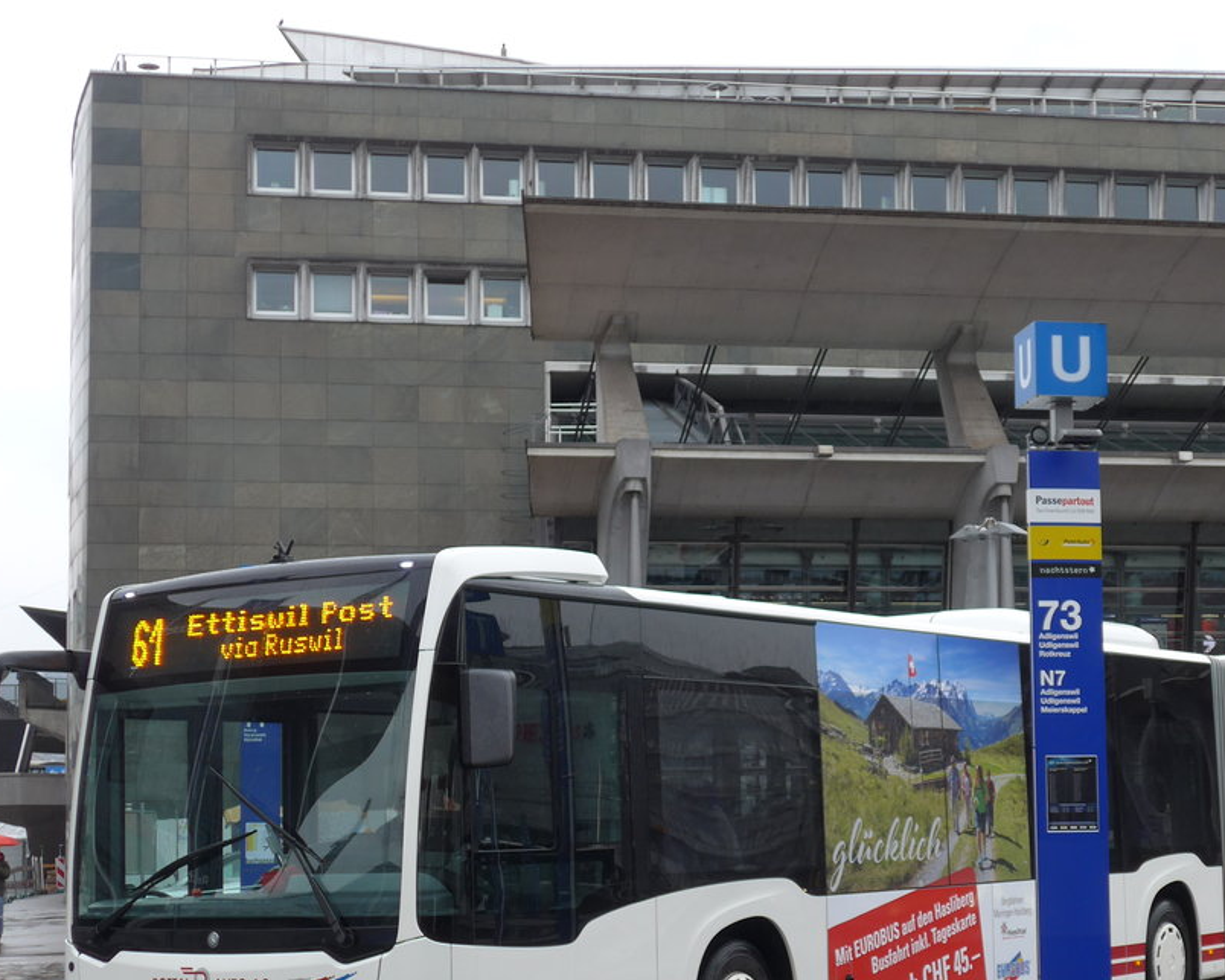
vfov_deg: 22.7
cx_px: 771
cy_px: 645
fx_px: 2429
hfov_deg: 28.2
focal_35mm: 67
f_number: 3
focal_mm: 9.5
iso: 80
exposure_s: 1/125
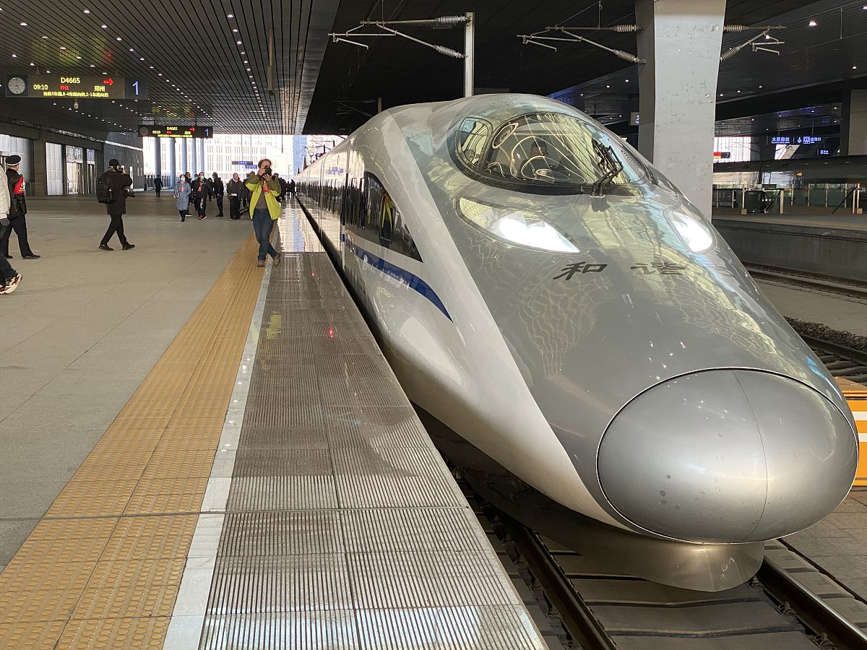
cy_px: 325
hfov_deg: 36.8
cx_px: 434
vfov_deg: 28.0
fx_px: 1302
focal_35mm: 52
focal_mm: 6
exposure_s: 1/100
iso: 80
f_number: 2
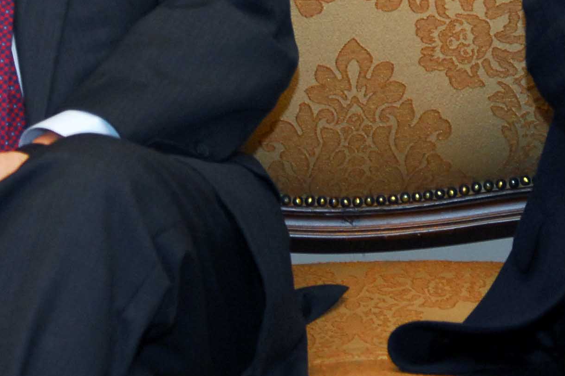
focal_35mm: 239
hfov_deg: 8.6
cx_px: 386
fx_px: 3750
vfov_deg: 5.7
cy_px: -159
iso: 400
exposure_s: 1/60
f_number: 4
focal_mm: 50
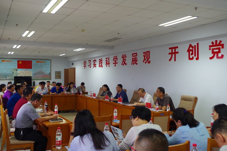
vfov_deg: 34.2
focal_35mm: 39
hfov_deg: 49.5
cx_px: 114
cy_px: 76
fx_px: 246
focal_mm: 26.25
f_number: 5
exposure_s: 1/50
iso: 1600
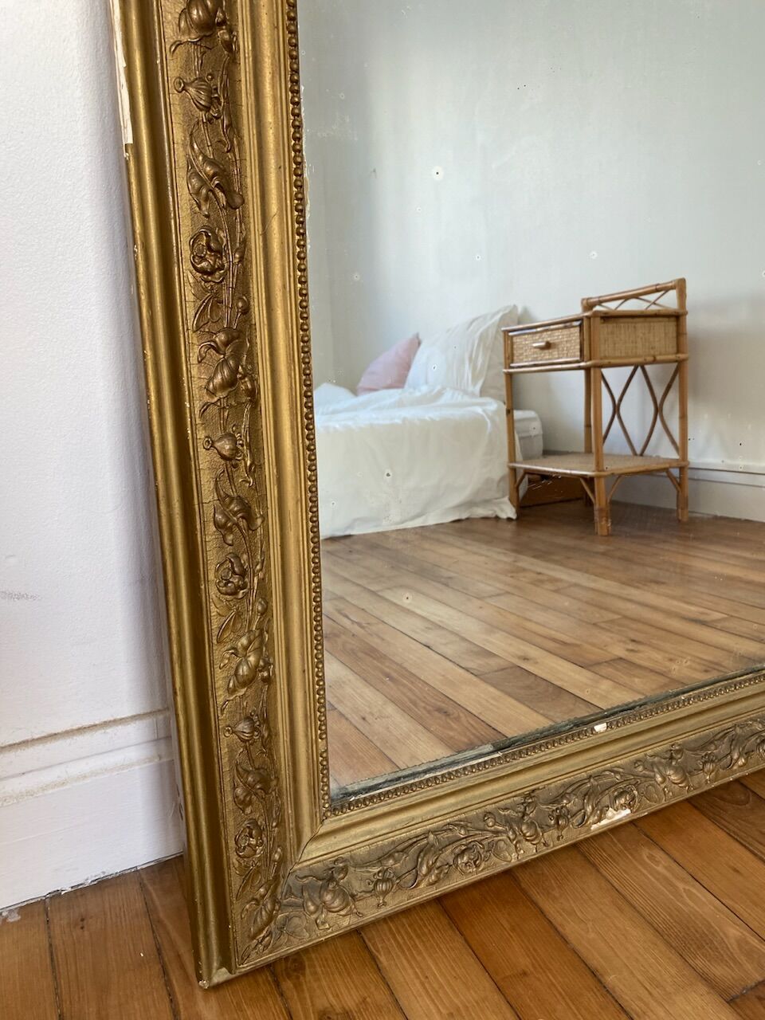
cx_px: 382
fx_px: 766
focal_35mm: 26
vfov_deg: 67.3
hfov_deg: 53.1
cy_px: 510
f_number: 1.8
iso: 100
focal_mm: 4.25
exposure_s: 1/121
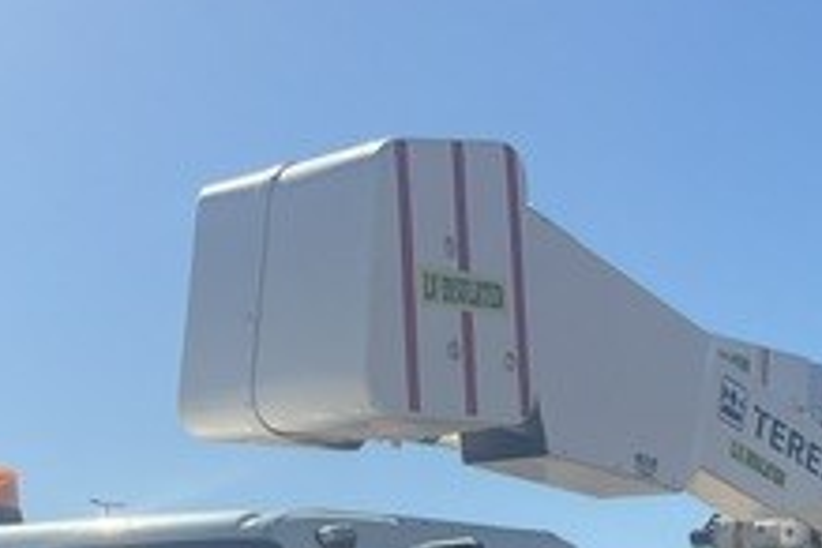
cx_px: 477
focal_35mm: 88
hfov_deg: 23.1
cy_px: 852
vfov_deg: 14.4
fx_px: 2009
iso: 16
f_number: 1.8
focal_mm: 3
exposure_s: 1/2320
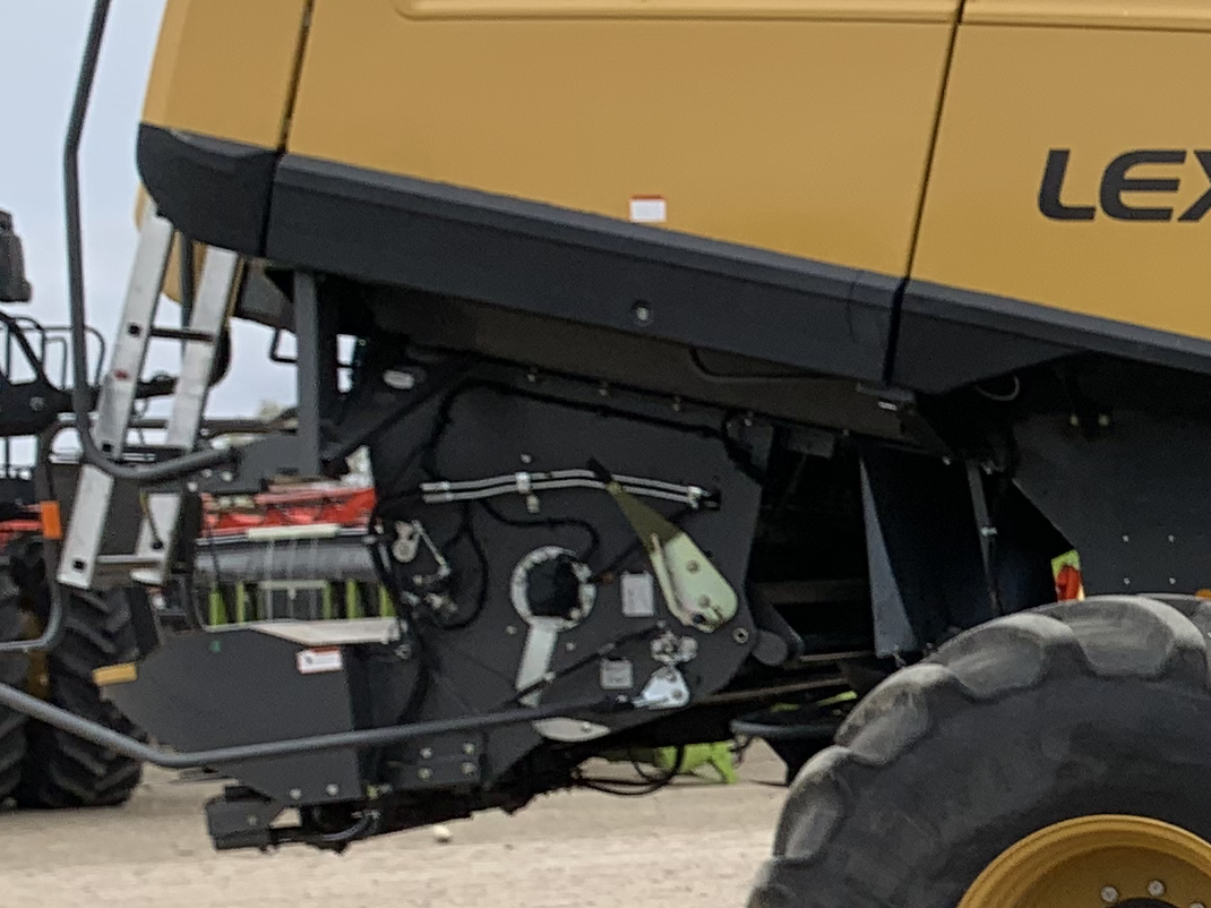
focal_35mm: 98
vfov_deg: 15.0
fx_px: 3428
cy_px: 633
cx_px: 1918
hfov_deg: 17.6
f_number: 1.8
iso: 25
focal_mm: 4.25
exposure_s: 1/2160
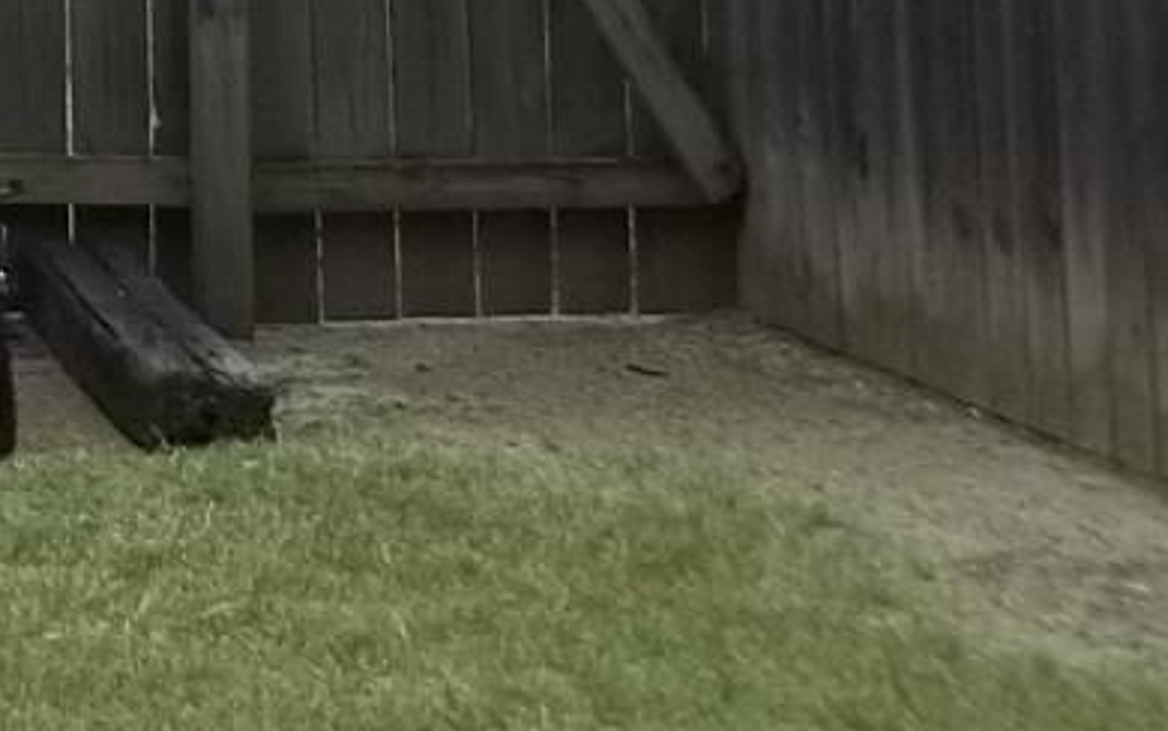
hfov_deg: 10.2
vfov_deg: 7.1
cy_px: -803
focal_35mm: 178
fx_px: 5668
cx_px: -1635
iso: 64
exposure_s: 1/320
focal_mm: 5.7
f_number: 2.9
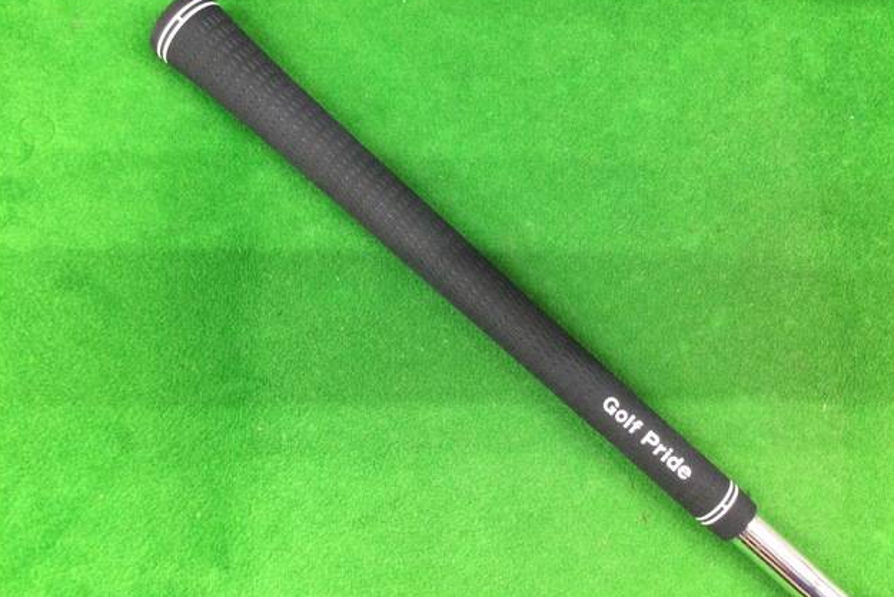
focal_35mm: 33
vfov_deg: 40.0
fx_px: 820
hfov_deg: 57.2
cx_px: 453
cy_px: 281
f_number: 2.4
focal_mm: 3.3
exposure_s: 1/24
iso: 200
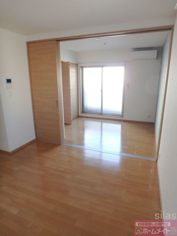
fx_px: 143
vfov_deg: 79.0
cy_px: 118
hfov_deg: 63.4
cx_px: 88
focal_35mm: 21
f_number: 3.5
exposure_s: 1/30
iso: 250
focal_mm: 3.7
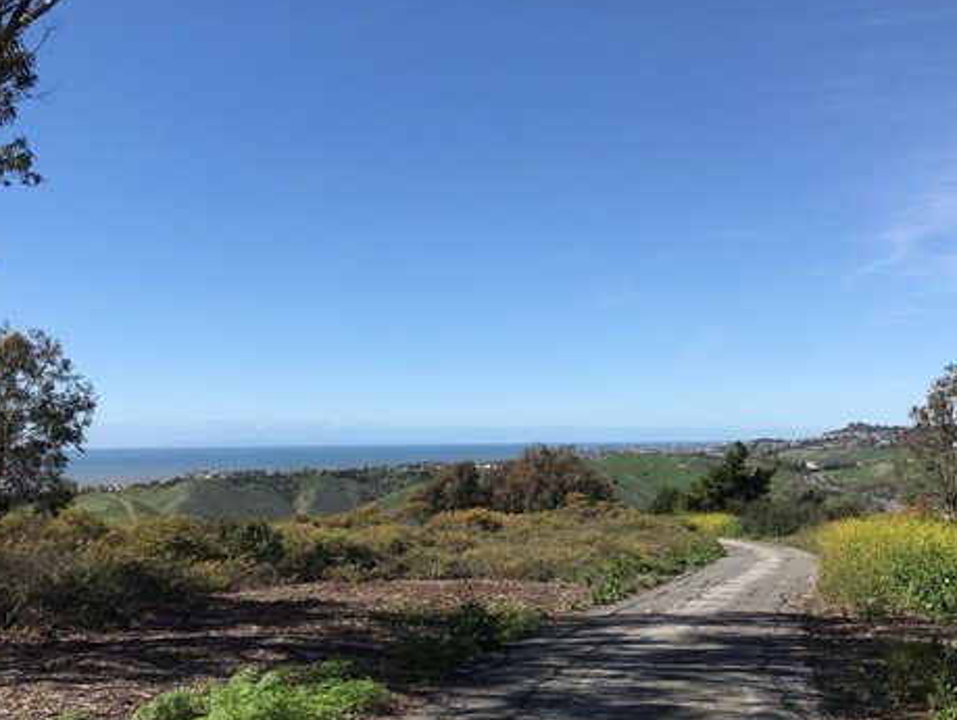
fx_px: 1079
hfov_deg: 47.8
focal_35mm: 39
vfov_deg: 36.7
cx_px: 507
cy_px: 442
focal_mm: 3.99
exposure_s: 1/2907
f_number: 1.8
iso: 20
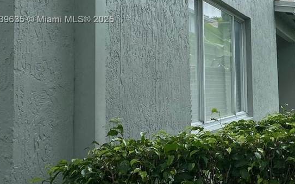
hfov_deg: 28.7
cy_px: 20
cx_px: 323
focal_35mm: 65
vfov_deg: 19.6
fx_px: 522
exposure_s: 1/2688
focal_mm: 4.25
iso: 32
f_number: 1.8
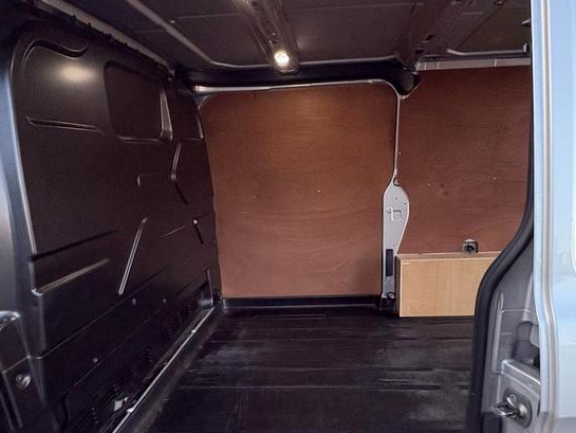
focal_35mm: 23
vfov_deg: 58.1
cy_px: 274
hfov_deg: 73.8
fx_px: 383
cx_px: 310
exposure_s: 1/99
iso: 200
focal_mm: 2.22
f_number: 2.2
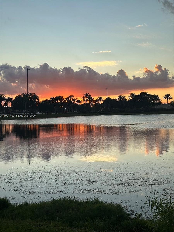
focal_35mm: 48
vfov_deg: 39.7
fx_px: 322
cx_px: 87
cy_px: 116
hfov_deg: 30.3
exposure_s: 1/1050
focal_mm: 6.86
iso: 64
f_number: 1.78
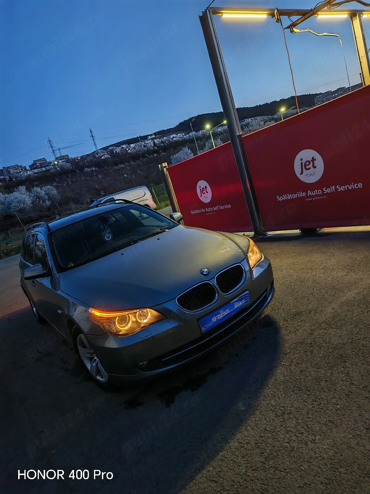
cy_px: 247
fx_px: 342
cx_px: 185
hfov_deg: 56.8
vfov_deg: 71.6
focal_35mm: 24
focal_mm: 6.12
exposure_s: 1/25
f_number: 1.9
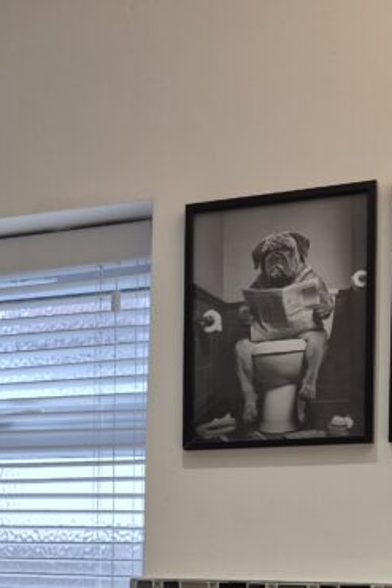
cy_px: 556
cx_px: 19
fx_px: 1079
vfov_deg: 29.0
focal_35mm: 66
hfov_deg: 20.1
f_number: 1.8
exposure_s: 1/100
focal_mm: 5.4
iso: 64
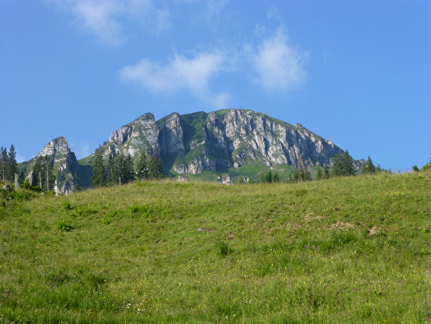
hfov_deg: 24.7
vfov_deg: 18.7
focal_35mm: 79
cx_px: 216
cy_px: 162
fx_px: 984
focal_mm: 14.2
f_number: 5.1
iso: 100
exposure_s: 1/320
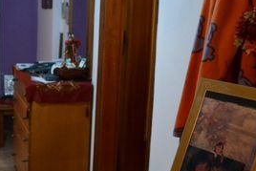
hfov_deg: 27.2
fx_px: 505
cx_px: 14
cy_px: 96
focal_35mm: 71
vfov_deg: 19.2
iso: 2500
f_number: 3.5
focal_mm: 18
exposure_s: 1/60
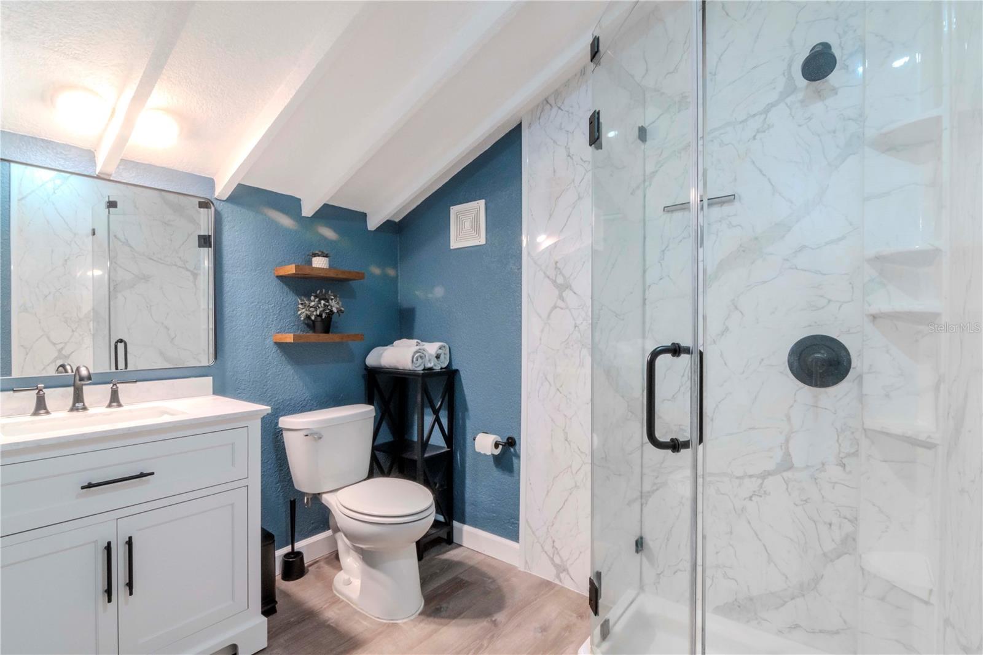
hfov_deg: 95.0
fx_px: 450
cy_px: 328
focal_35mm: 16
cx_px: 492
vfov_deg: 72.0
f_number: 20
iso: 800
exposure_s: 1/1.25
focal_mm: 11
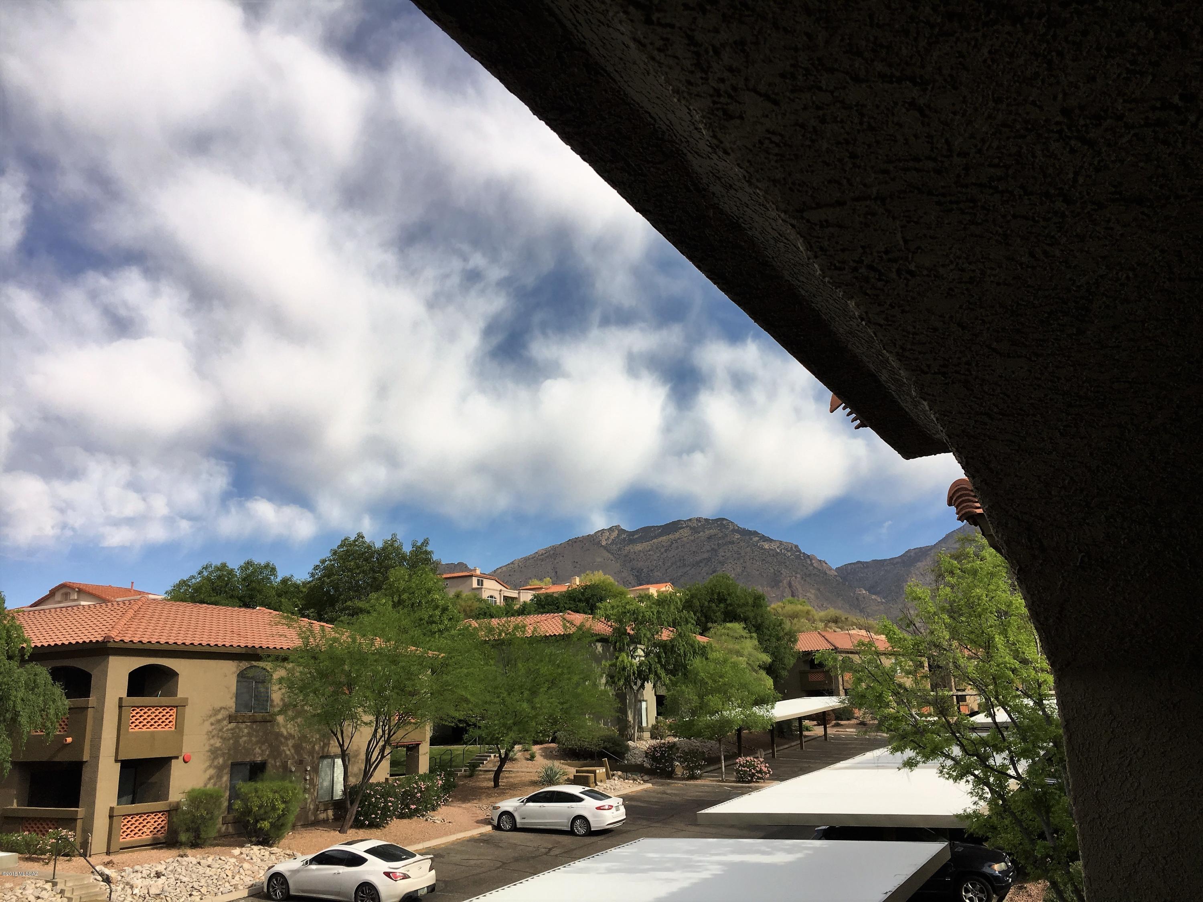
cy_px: 451
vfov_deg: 48.2
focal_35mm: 29
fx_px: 1008
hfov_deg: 61.7
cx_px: 602
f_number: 2.2
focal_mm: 4.15
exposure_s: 1/2079
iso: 32
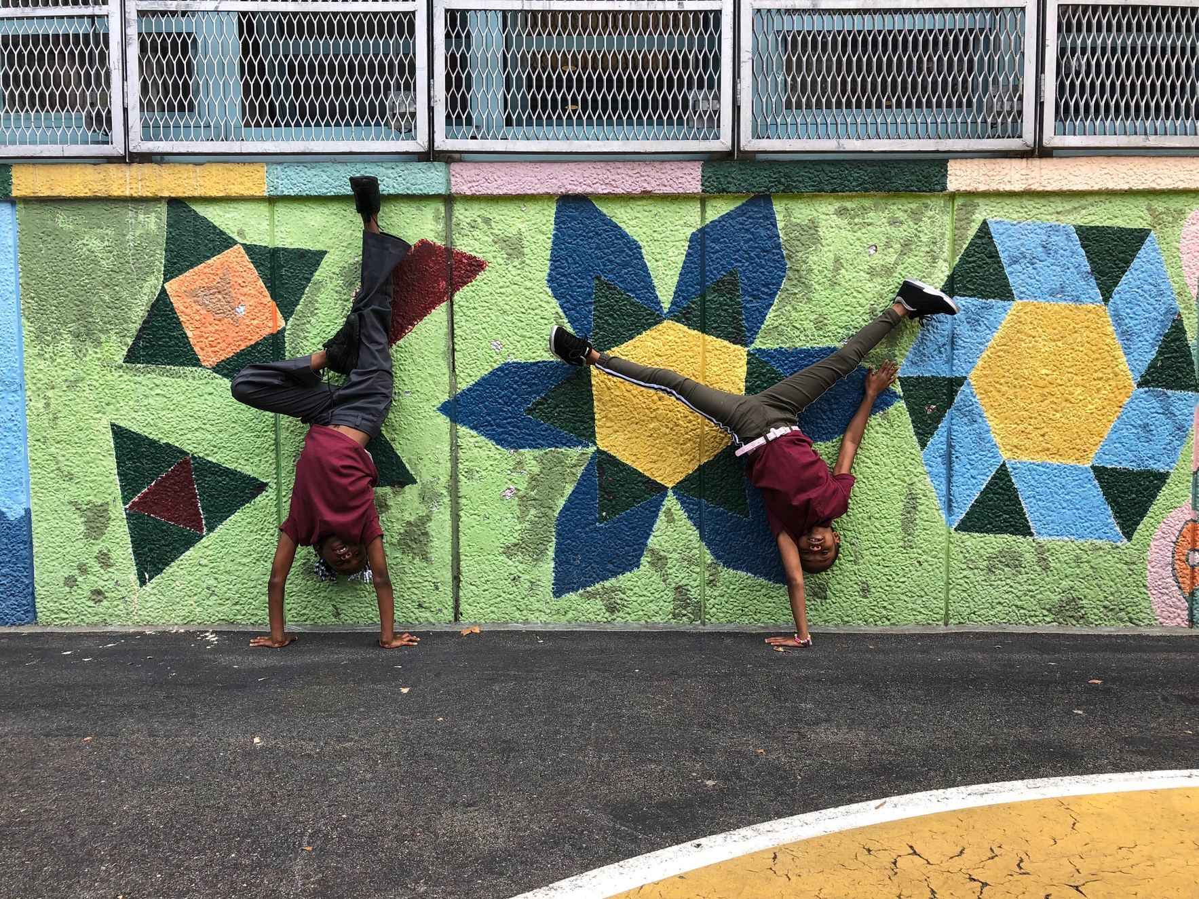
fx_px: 970
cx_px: 600
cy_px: 450
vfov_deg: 49.7
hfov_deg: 63.4
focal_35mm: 28
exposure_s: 1/316
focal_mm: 3.99
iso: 20
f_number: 1.8
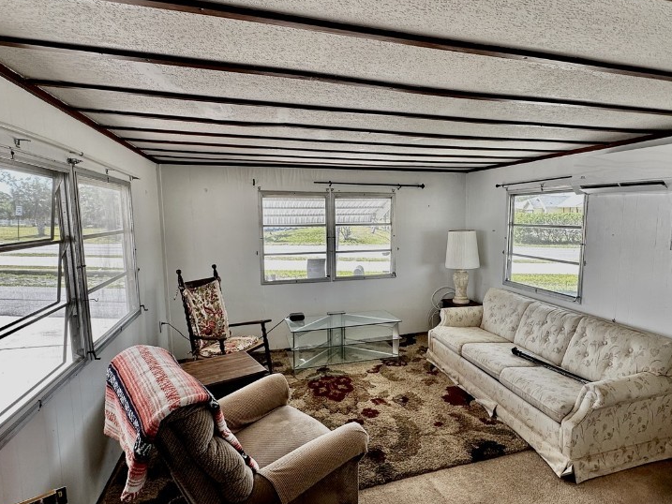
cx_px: 364
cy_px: 258
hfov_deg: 81.6
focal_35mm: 20
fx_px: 388
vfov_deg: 66.0
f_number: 2.2
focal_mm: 2.22
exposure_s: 1/99
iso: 40
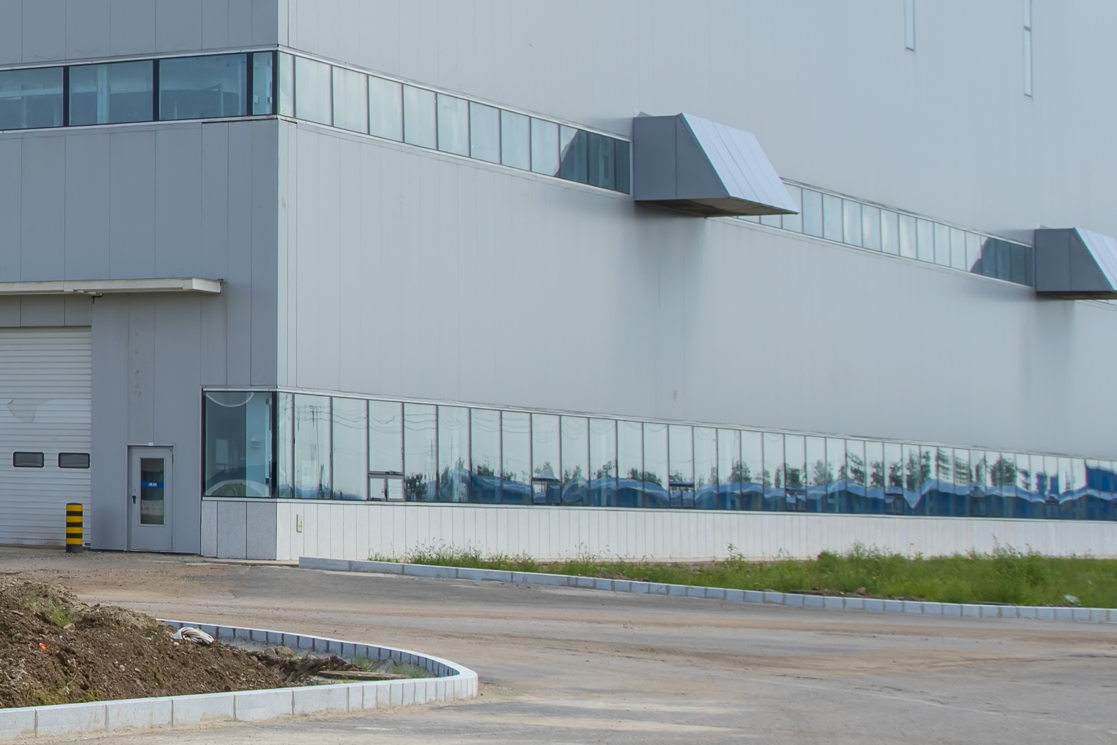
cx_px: -719
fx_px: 3321
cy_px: 218
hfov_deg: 16.7
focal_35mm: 107
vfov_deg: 12.8
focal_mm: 29
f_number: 11
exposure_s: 1/100
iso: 100
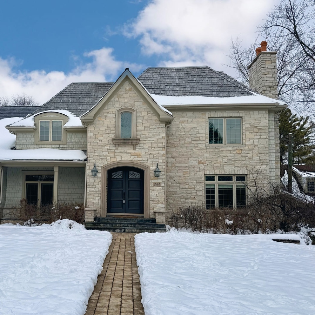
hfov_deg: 47.3
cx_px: 94
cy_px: 172
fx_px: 350
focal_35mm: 34
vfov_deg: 48.4
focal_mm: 6.76
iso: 80
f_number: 1.78
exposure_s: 1/3953
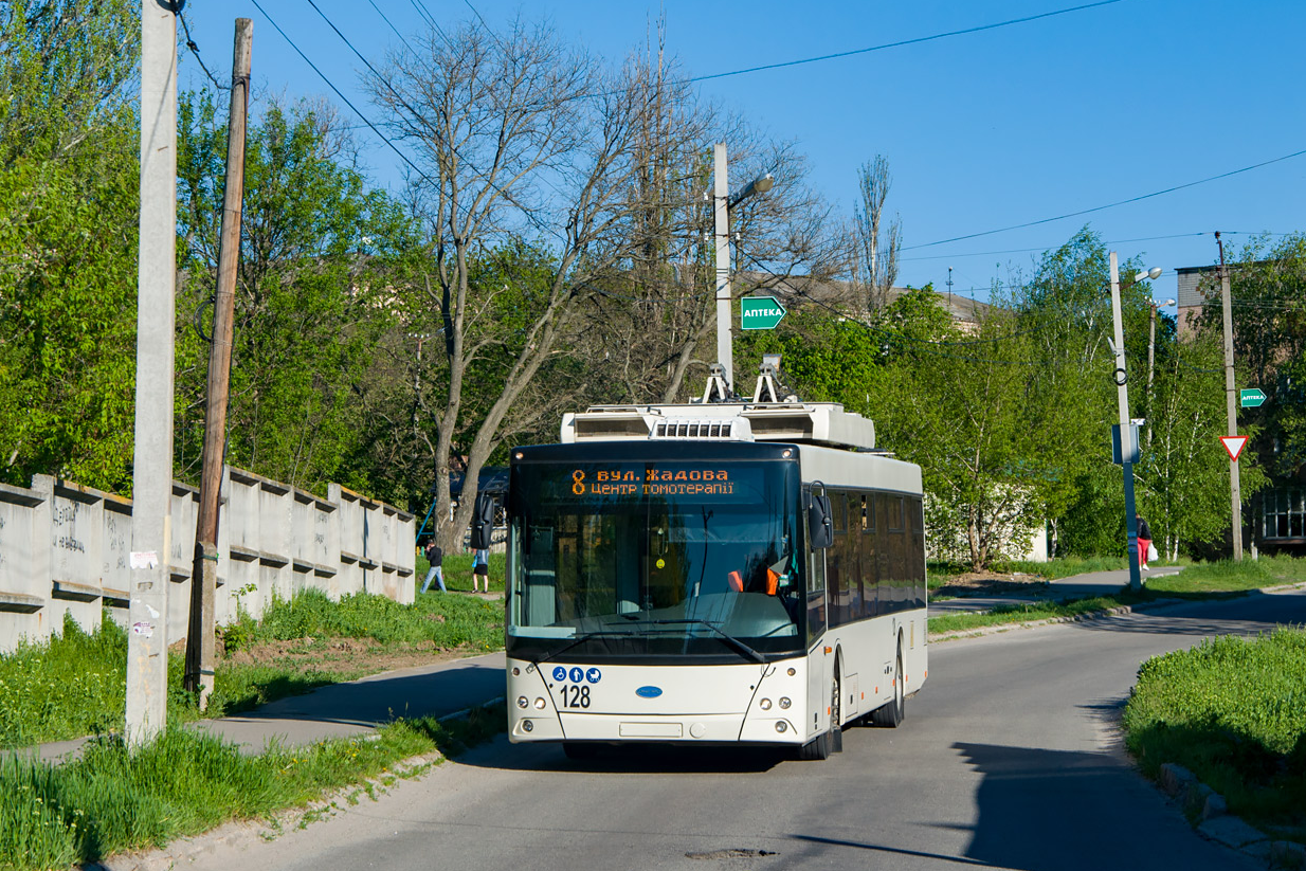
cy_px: 434
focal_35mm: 88
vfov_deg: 15.5
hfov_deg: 23.1
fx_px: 3193
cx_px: 659
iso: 200
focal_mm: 58
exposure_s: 1/320
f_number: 10
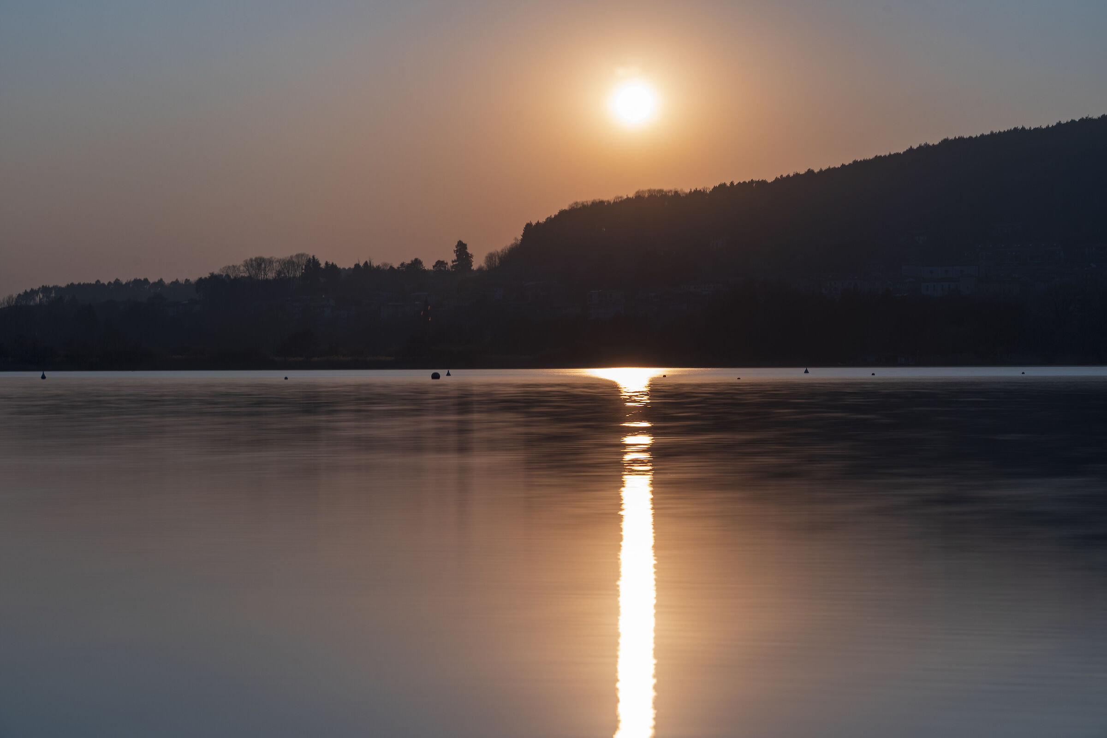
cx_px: 554
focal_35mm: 87
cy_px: 369
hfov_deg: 23.4
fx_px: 2675
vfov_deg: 15.7
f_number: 11
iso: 100
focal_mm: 87
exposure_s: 6
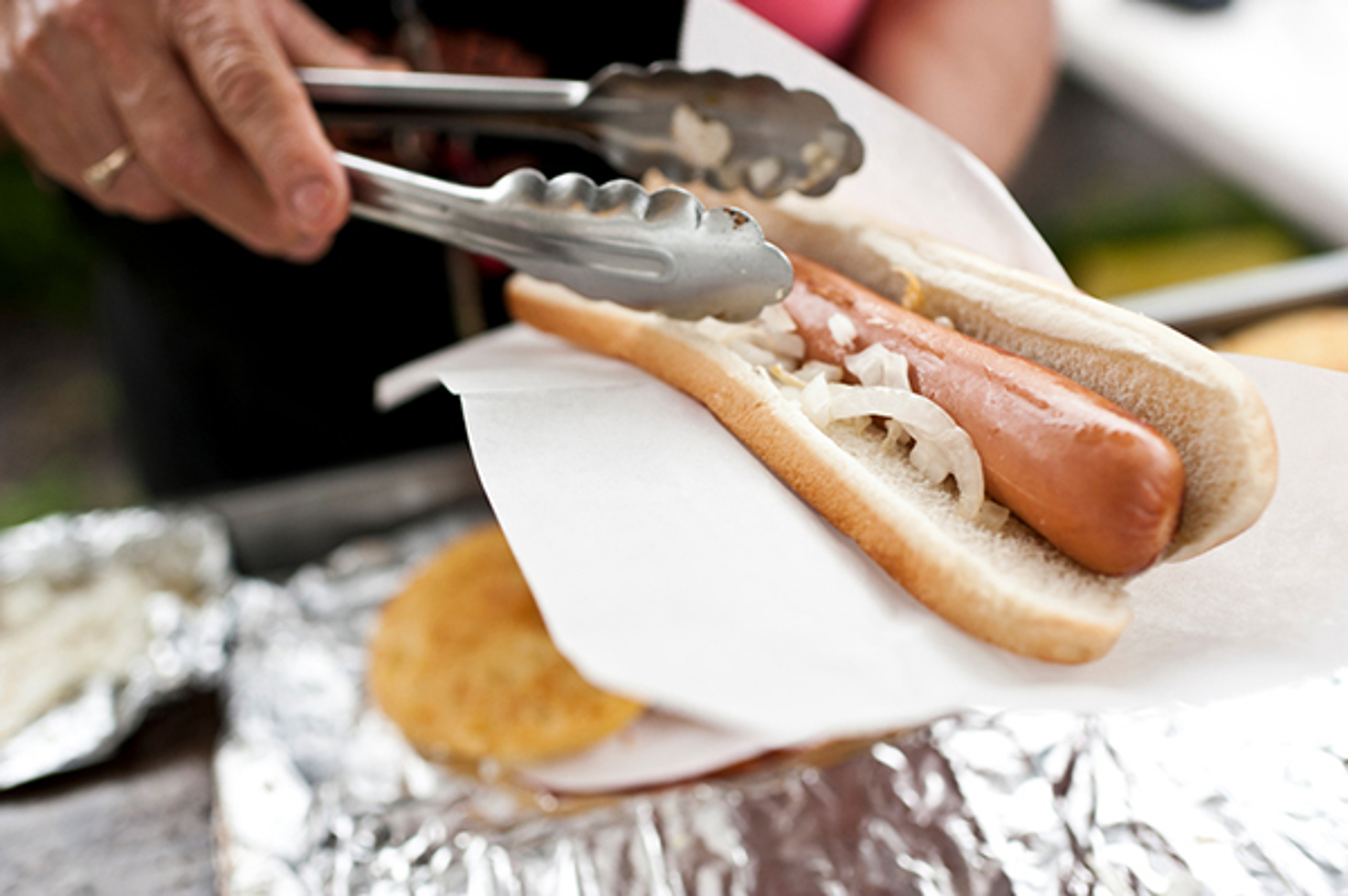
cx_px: 674
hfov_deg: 54.5
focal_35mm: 35
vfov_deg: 37.8
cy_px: 448
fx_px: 1309
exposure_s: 1/400
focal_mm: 35
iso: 800
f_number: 2.8
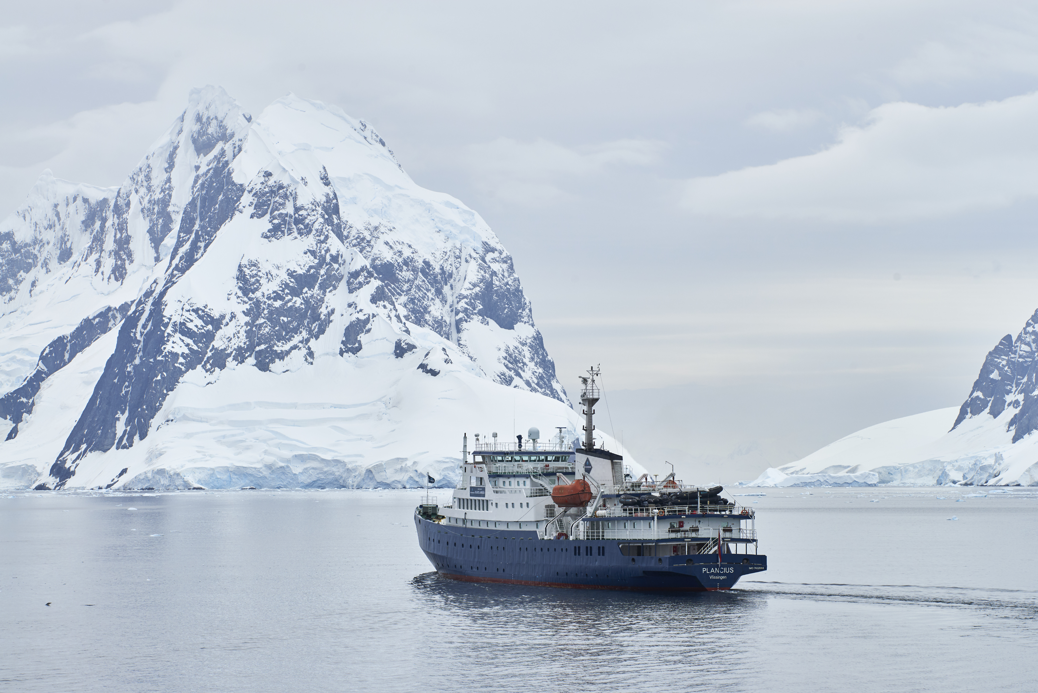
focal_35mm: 125
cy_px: 346
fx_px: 3605
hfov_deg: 16.4
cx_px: 519
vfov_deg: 11.0
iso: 400
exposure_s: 1/1000
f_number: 9
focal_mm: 125
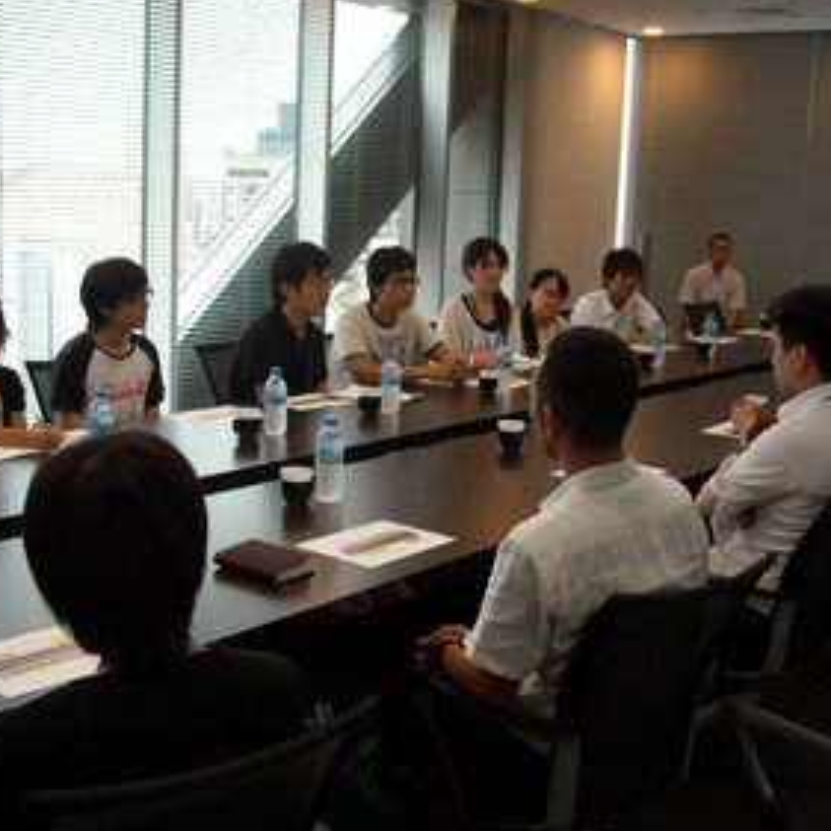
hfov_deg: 38.1
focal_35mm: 44
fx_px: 1195
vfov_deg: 38.3
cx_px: 311
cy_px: 429
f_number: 2.8
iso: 129
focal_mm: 5.7
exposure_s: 1/60
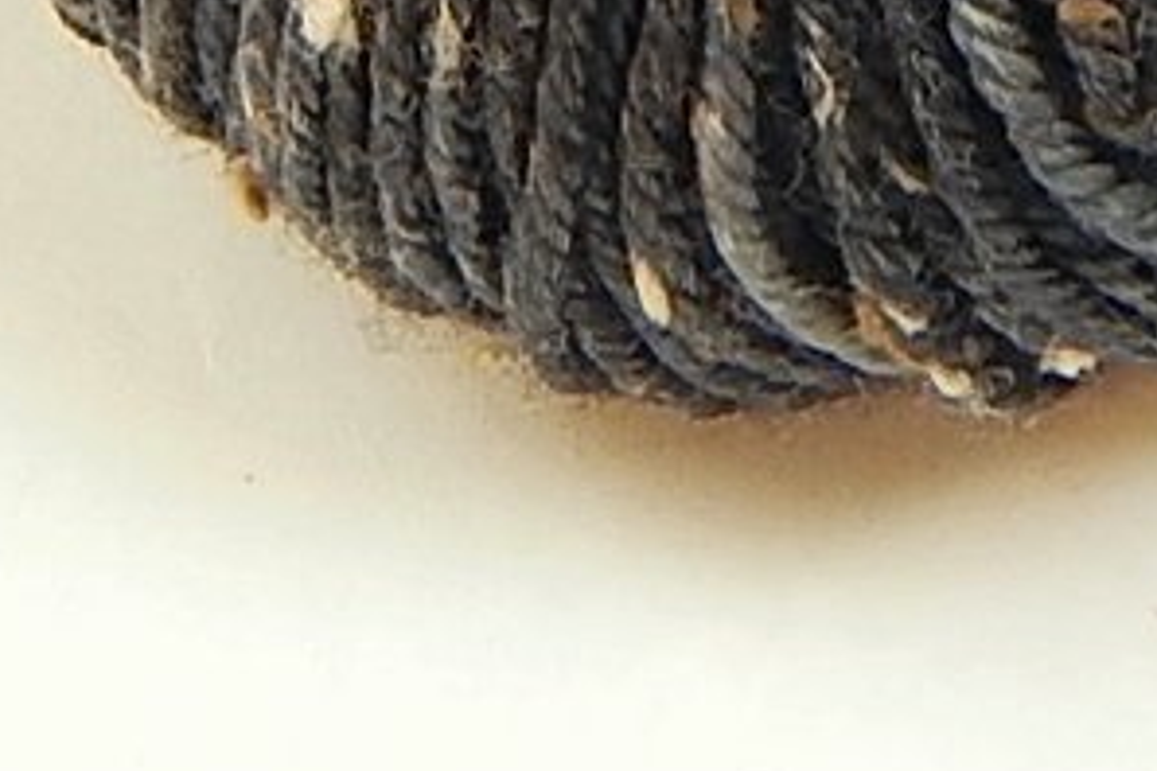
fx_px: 10573
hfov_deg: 6.3
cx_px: 954
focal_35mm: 329
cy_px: -1974
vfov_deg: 4.0
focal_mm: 8.6
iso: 125
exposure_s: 1/13
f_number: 3.7
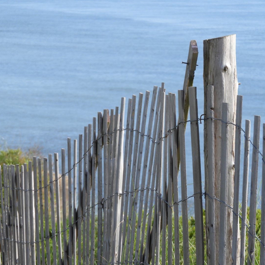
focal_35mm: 260
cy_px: 132
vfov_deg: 6.7
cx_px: 145
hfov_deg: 6.7
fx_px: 2252
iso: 100
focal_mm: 39.4
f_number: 5.3
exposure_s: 1/320
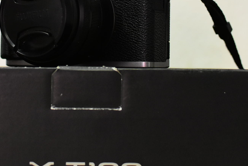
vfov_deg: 11.4
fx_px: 828
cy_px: 40
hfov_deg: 17.0
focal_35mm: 120
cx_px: 99
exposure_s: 1/125
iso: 3200
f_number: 4
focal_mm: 35
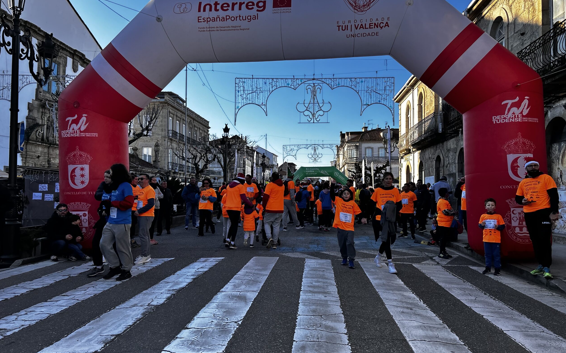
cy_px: 182
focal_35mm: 28
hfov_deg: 66.5
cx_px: 286
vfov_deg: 44.5
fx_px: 432
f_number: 1.5
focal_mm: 5.7
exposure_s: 1/1147
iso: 50
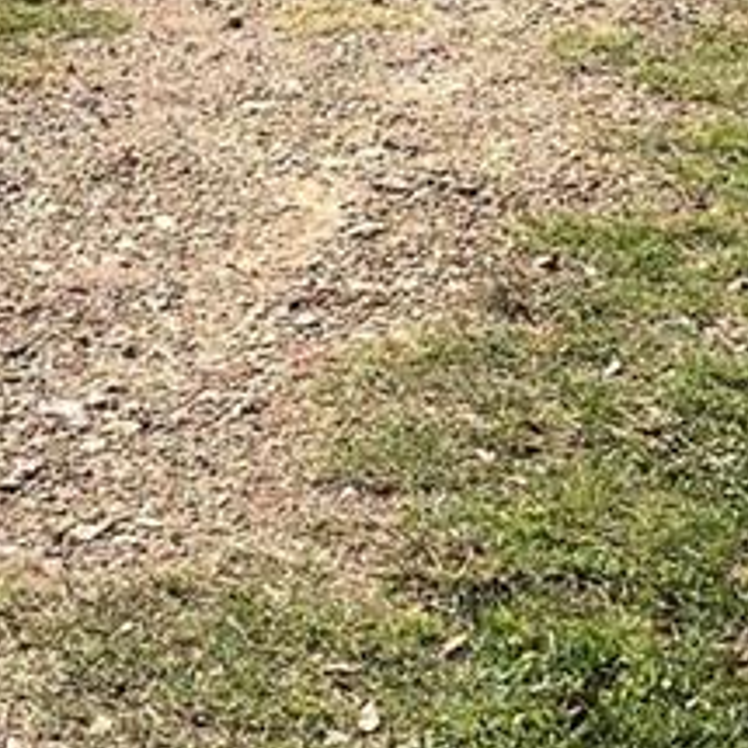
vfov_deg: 9.8
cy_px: 45
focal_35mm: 177
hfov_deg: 9.9
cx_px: 306
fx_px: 4327
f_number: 1.8
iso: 32
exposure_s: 1/1675
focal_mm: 3.99
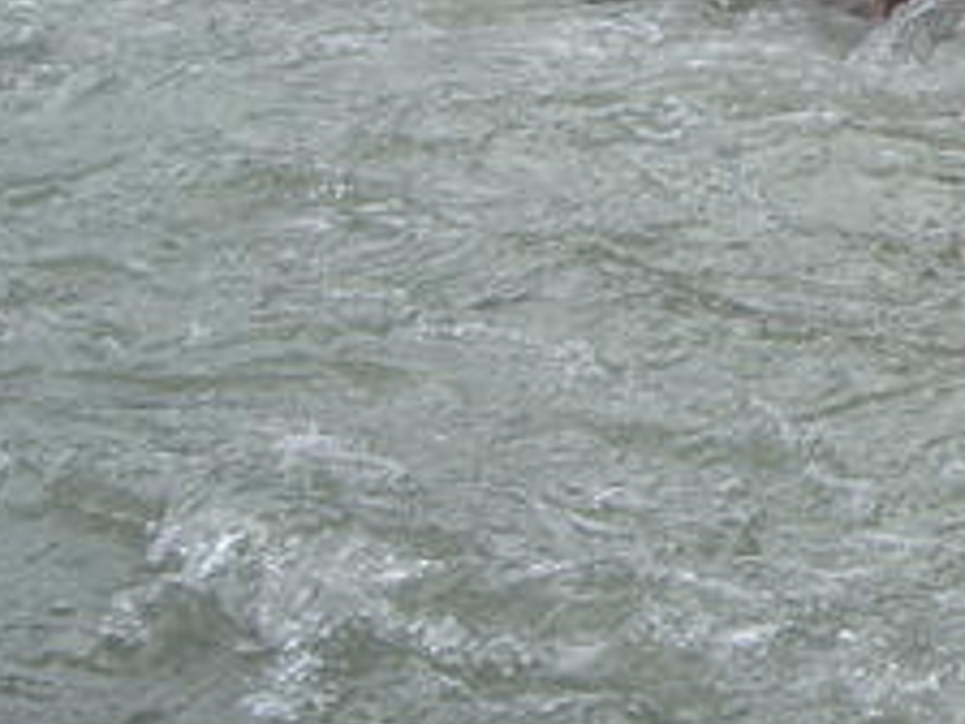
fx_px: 4377
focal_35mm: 157
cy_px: -129
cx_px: 1628
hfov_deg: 11.8
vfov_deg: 9.3
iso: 50
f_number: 4.9
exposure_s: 1/200
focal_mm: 9
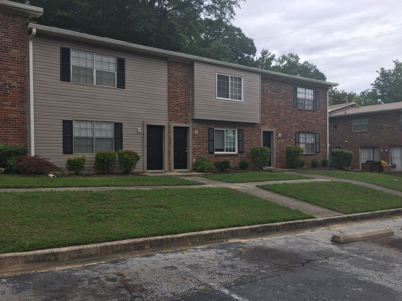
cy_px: 150
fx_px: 337
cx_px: 201
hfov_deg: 61.7
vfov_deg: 48.2
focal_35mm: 29
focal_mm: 4.15
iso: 25
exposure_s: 1/506
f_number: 2.2
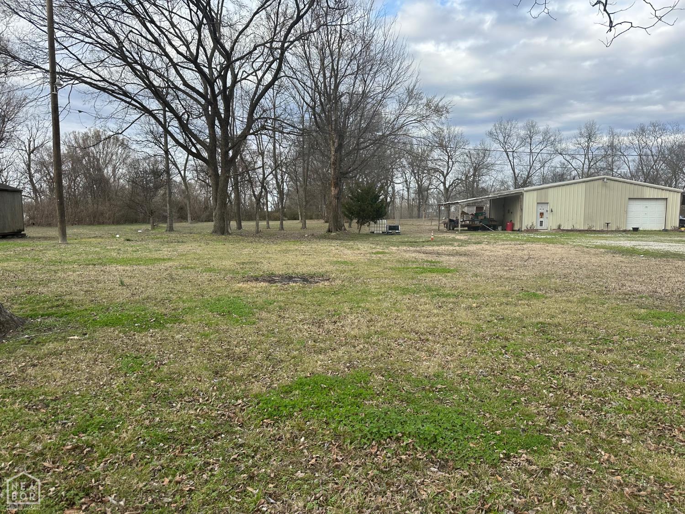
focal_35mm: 24
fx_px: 475
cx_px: 342
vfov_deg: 56.8
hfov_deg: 71.6
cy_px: 257
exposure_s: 1/1183
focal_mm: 6.86
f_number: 1.78
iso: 80
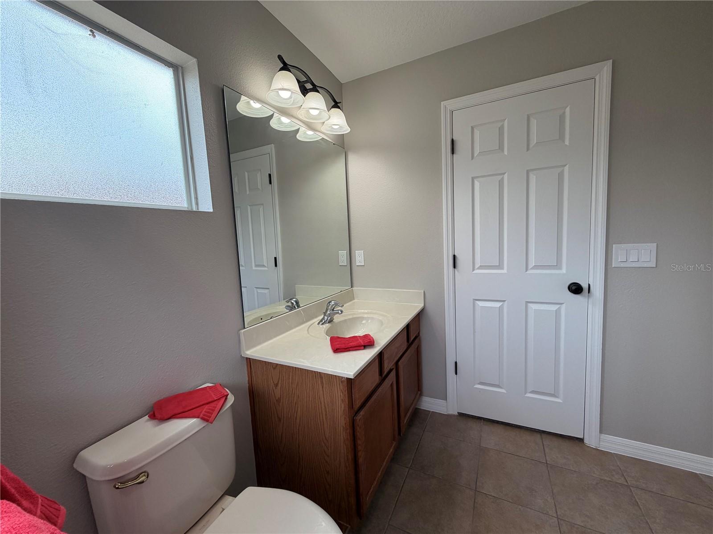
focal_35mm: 14
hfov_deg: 102.1
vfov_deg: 85.7
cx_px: 356
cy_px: 267
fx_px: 288
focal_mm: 2.22
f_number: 2.2
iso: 64
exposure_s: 1/120
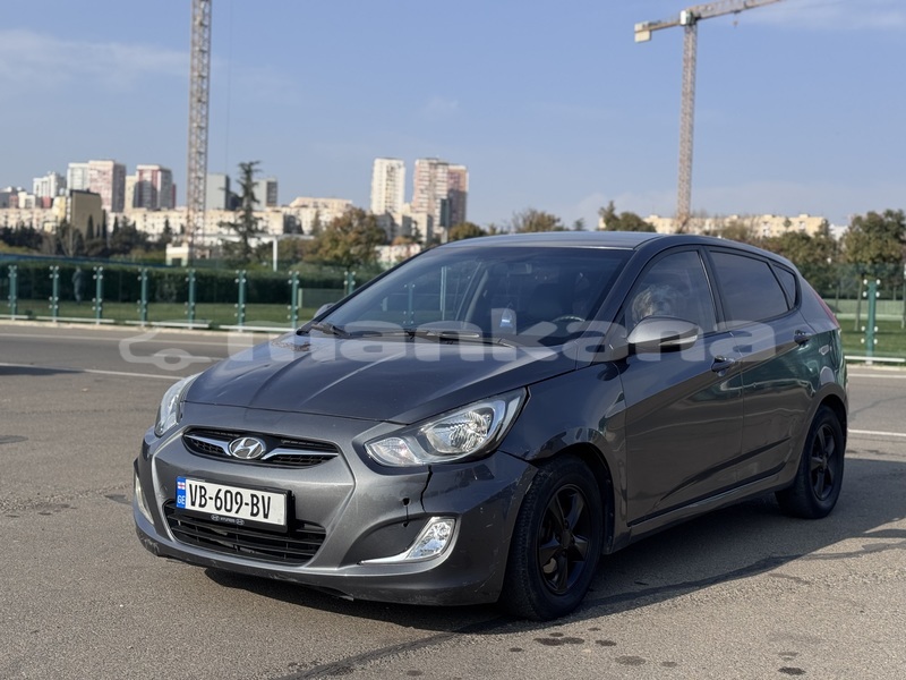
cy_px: 340
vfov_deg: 30.3
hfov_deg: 39.7
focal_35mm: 48
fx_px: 1256
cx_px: 453
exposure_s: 1/4049
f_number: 1.78
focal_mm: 6.76
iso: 64
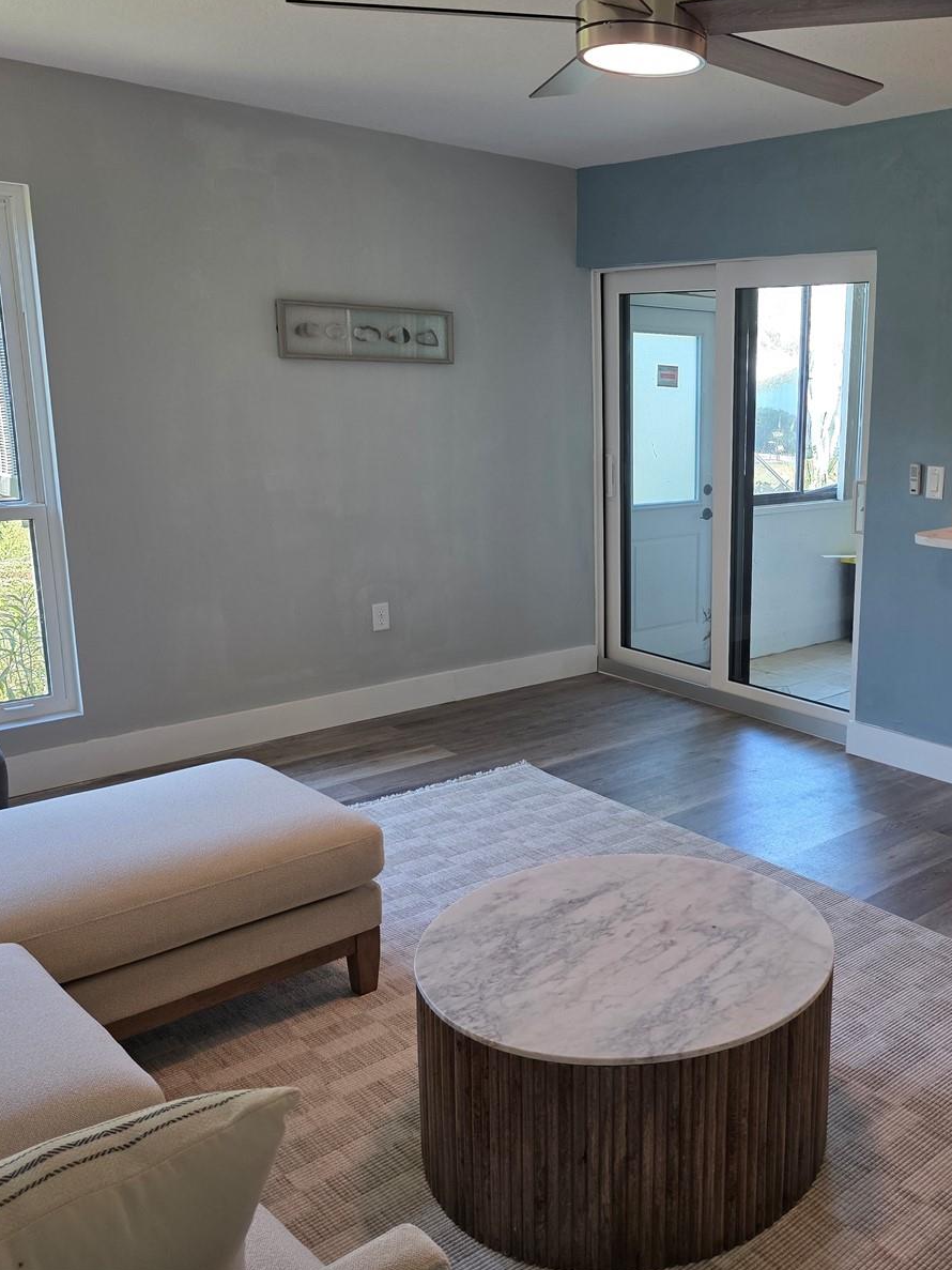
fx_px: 1137
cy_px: 632
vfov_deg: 58.4
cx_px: 747
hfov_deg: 43.5
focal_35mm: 31
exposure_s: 1/120
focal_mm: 6.3
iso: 125
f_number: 1.7
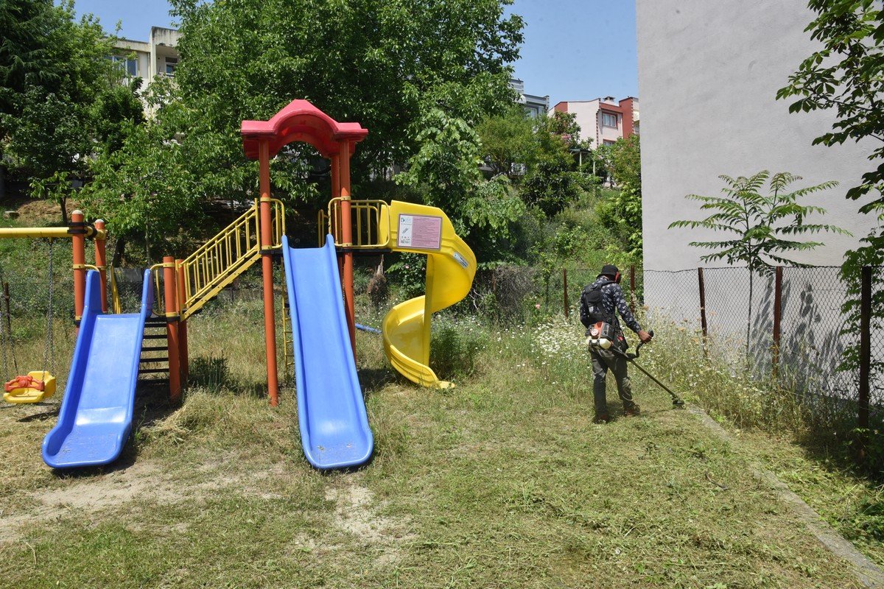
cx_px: 442
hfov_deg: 73.7
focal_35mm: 24
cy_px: 294
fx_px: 589
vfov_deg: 53.1
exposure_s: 1/800
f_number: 14
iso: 1250
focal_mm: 24
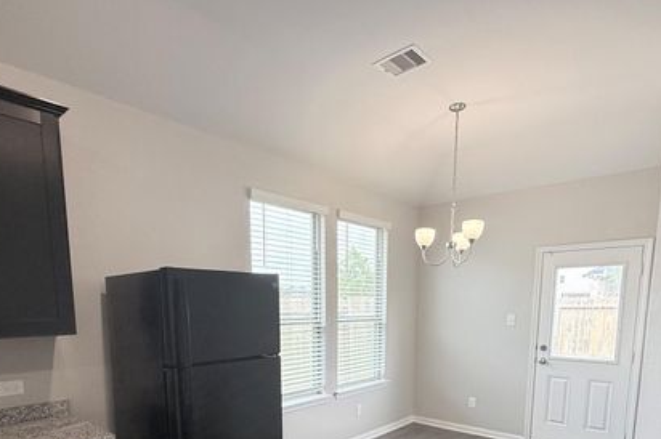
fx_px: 422
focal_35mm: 23
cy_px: 362
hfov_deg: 76.1
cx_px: 318
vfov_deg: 51.0
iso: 125
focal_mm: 2.22
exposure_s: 1/120
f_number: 2.2
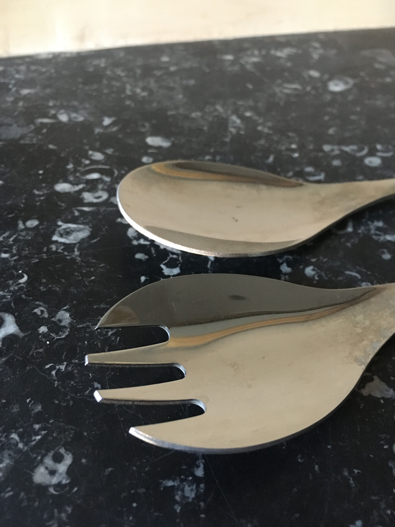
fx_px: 441
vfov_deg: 61.7
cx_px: 198
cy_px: 264
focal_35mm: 29
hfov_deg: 48.2
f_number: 2.2
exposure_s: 1/17
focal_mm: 4.15
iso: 320
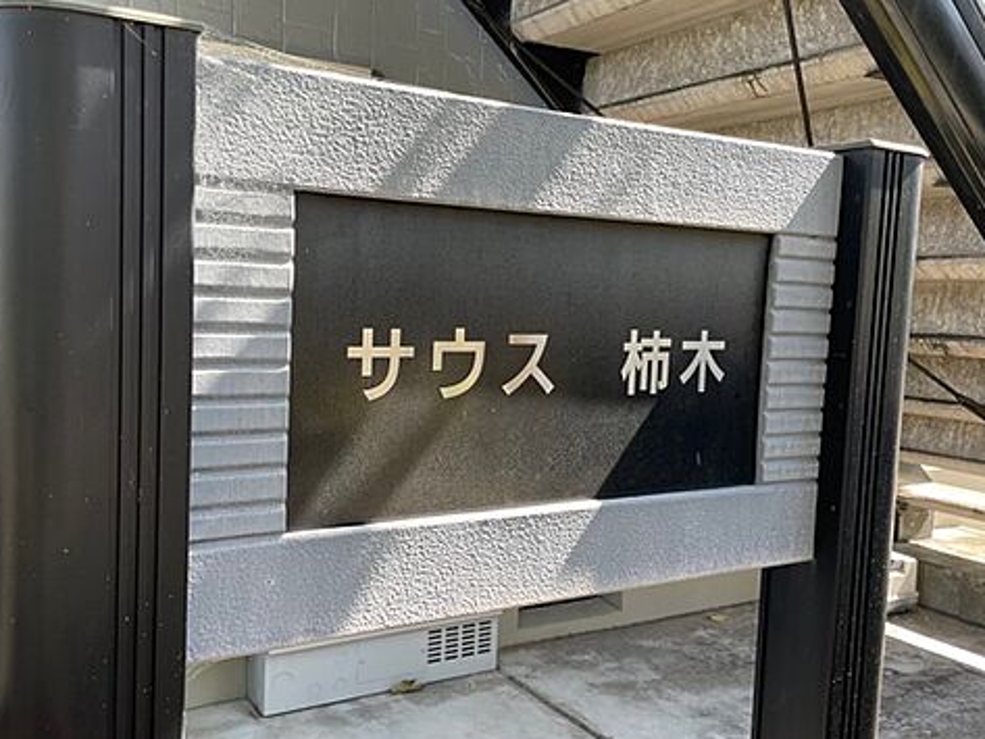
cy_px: 366
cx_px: 460
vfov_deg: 43.0
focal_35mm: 33
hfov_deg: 55.3
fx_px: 939
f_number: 1.6
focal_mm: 4.2
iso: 32
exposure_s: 1/259
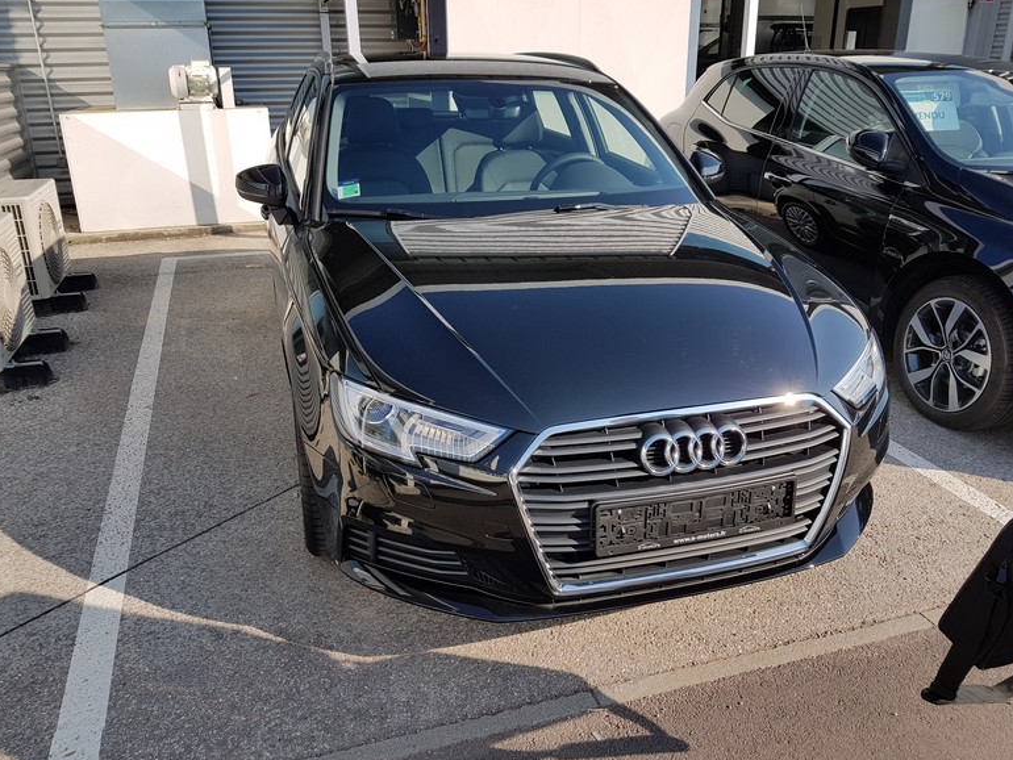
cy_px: 387
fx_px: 790
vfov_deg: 51.4
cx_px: 520
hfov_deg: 65.3
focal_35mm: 27
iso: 40
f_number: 1.7
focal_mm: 4.2
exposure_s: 1/2036
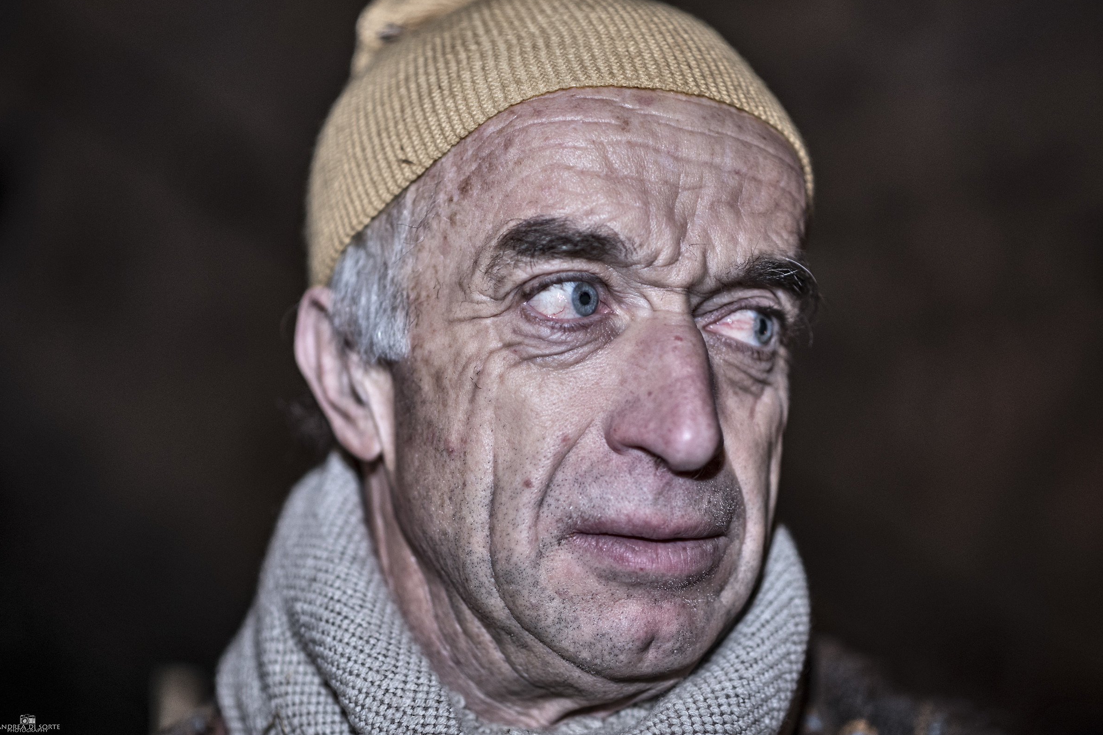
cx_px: 546
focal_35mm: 86
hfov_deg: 23.6
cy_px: 368
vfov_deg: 15.9
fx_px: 2635
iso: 1000
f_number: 1.8
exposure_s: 1/125
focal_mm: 85
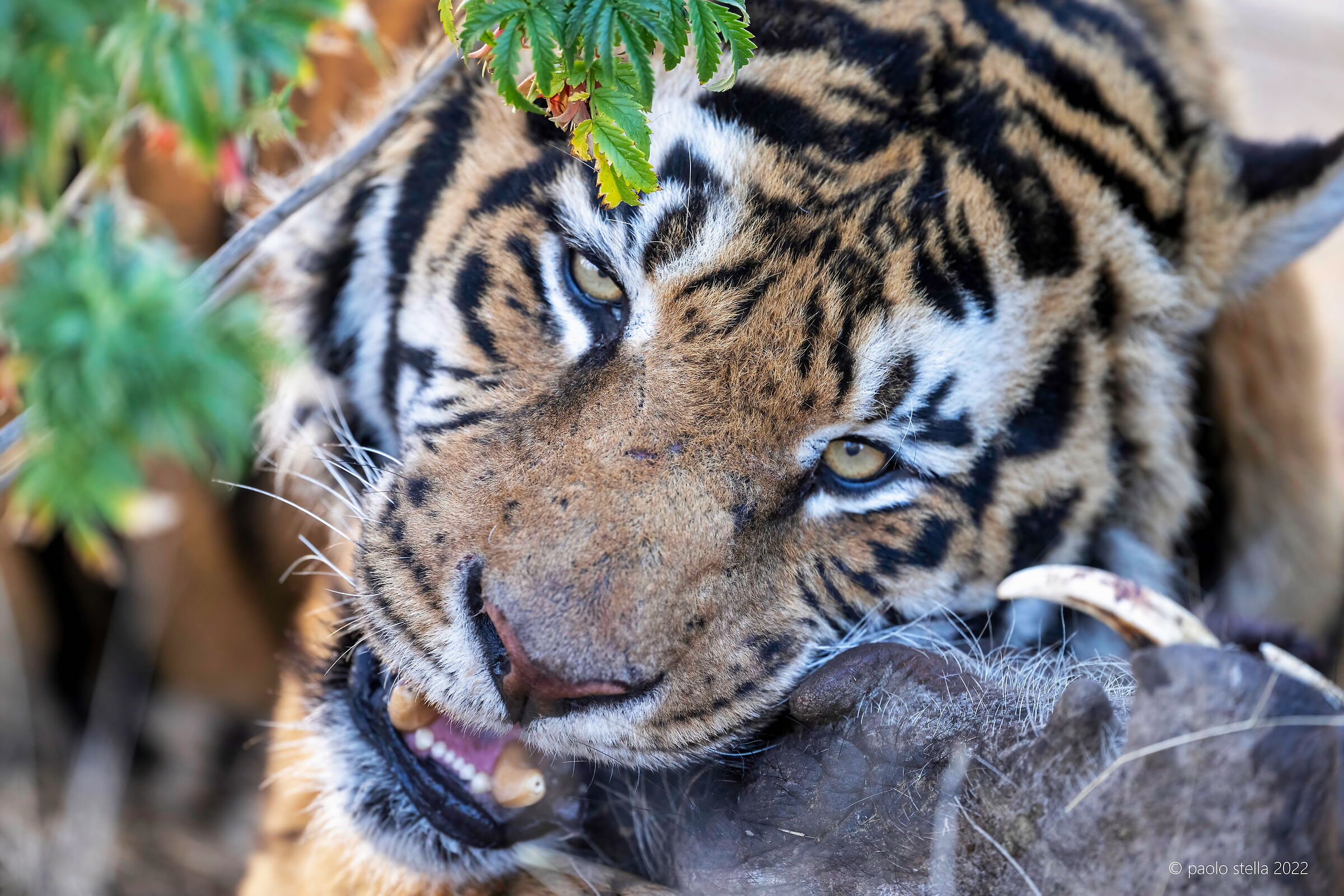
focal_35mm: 400
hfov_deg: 5.2
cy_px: 448
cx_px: 672
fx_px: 14932
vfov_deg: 3.4
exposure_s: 1/500
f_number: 2.8
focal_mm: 400
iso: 1250
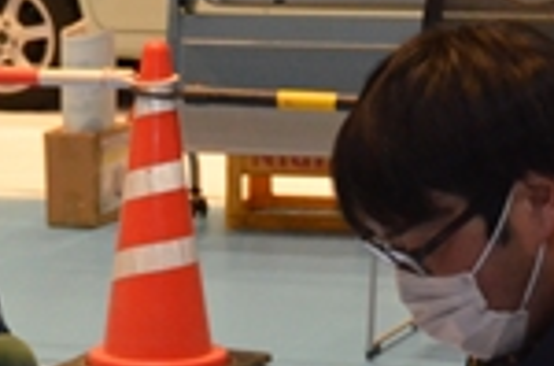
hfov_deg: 11.4
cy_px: 567
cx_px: 203
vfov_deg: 7.4
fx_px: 2761
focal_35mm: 180
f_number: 4.2
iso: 3200
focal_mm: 36
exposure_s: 1/250
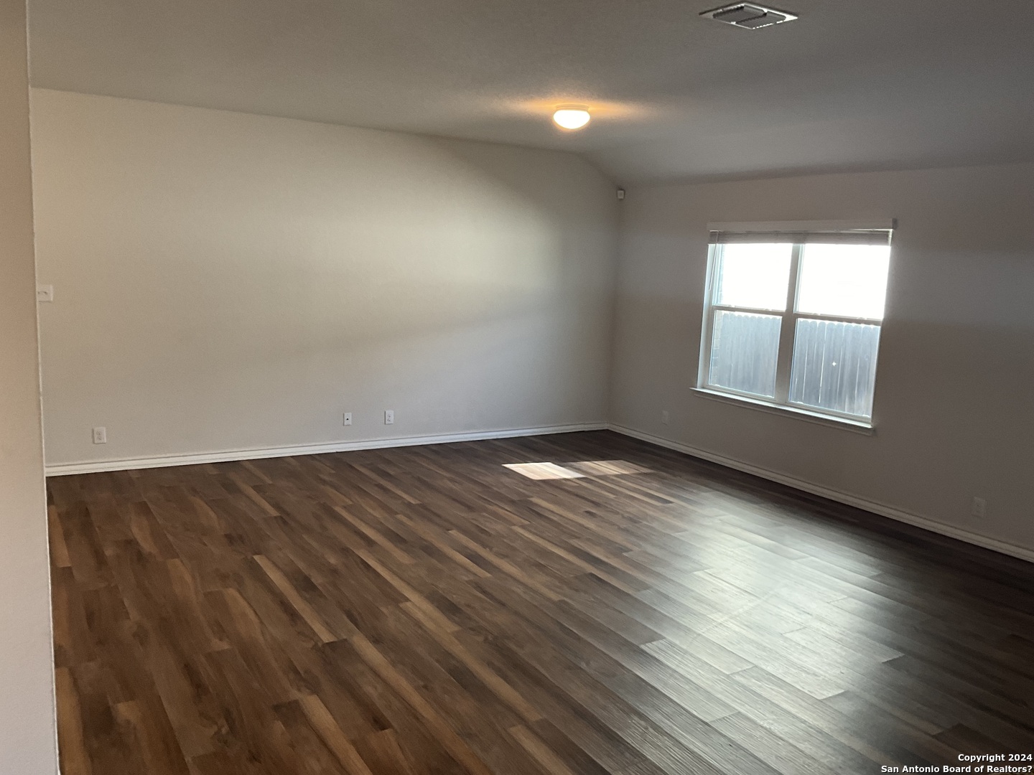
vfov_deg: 48.2
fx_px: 866
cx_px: 517
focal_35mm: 29
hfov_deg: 61.7
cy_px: 388
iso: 50
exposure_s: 1/60
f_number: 1.8
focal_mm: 3
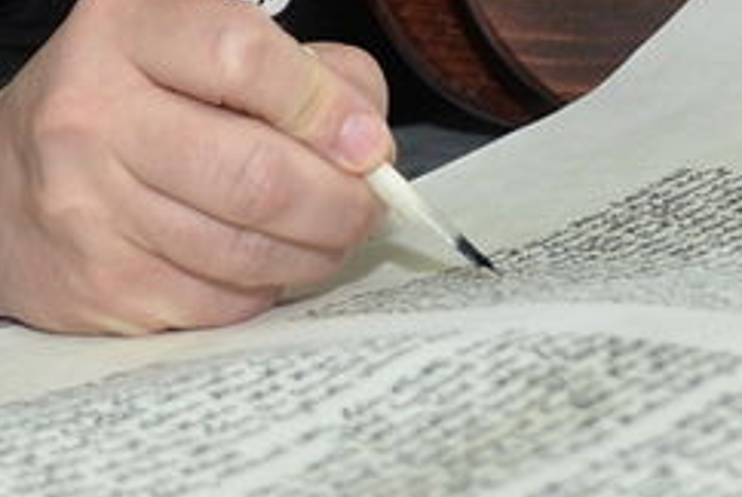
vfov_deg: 7.3
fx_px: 3694
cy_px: -618
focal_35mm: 179
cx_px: 184
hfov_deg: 11.4
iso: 800
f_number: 4
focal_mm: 31
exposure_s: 1/125
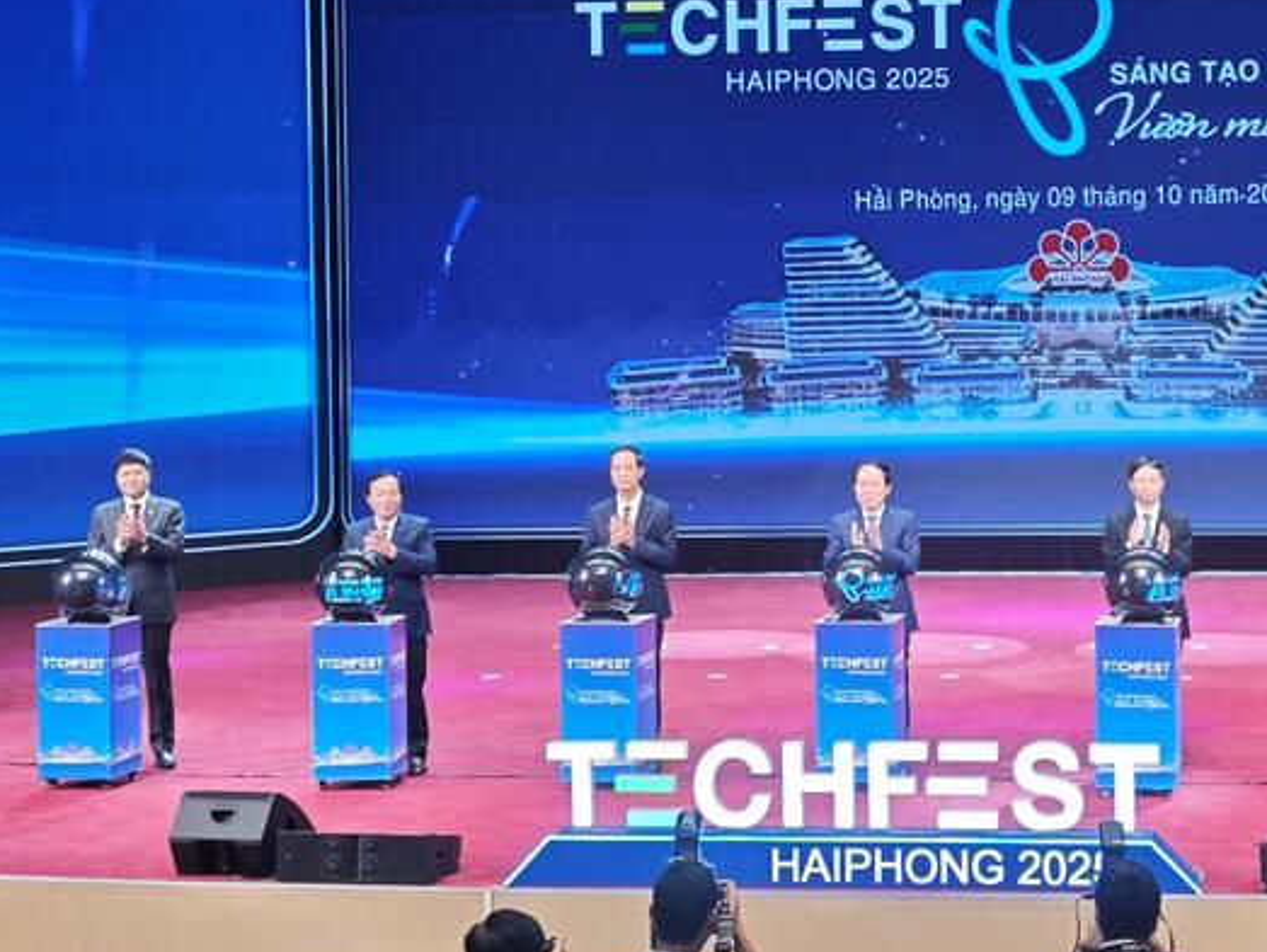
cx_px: 921
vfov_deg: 18.2
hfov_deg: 23.9
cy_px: 310
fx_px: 2967
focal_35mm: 81
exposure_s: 1/100
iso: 80
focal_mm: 8.72
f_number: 1.63
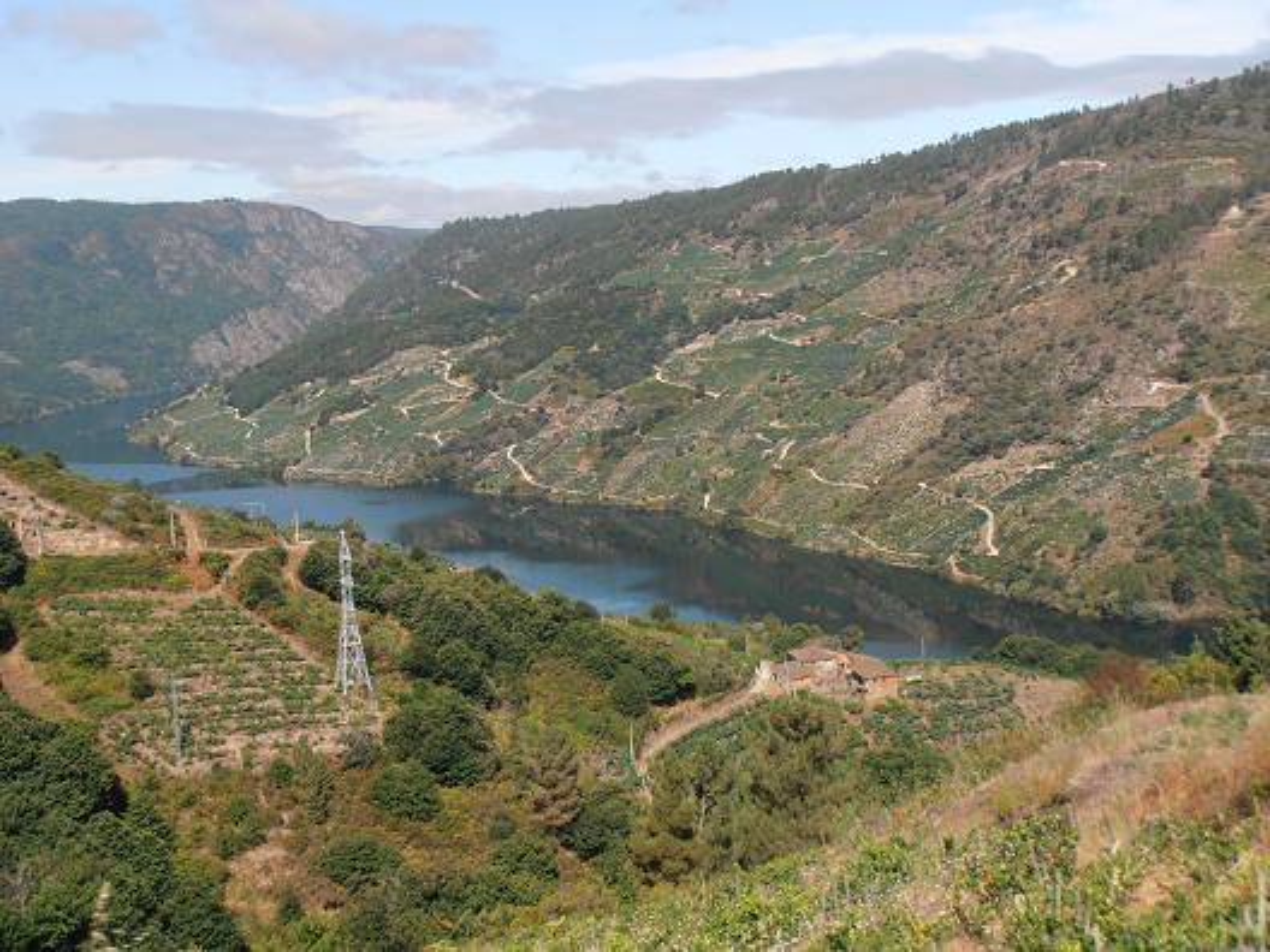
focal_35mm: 57
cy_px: 476
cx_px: 635
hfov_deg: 33.8
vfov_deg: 25.7
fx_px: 2091
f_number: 4.5
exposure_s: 1/800
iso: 80
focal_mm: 10.04
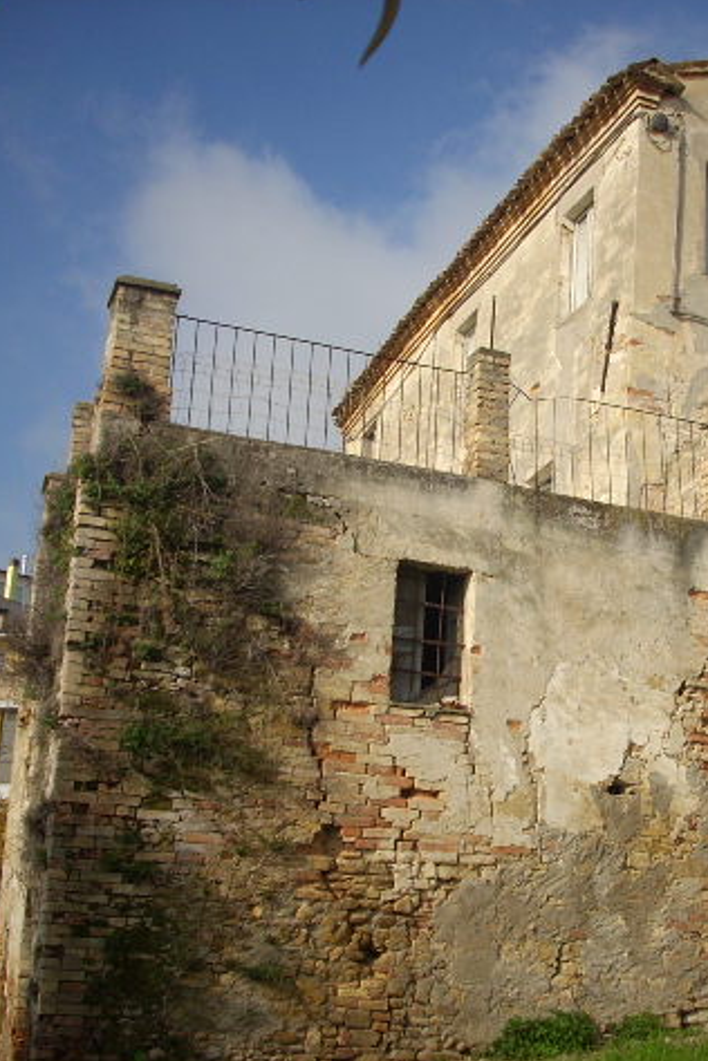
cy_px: 530
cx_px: 583
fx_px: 1534
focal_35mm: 52
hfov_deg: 25.5
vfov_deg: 38.2
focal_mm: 6.2
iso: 64
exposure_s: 1/386
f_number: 5.6
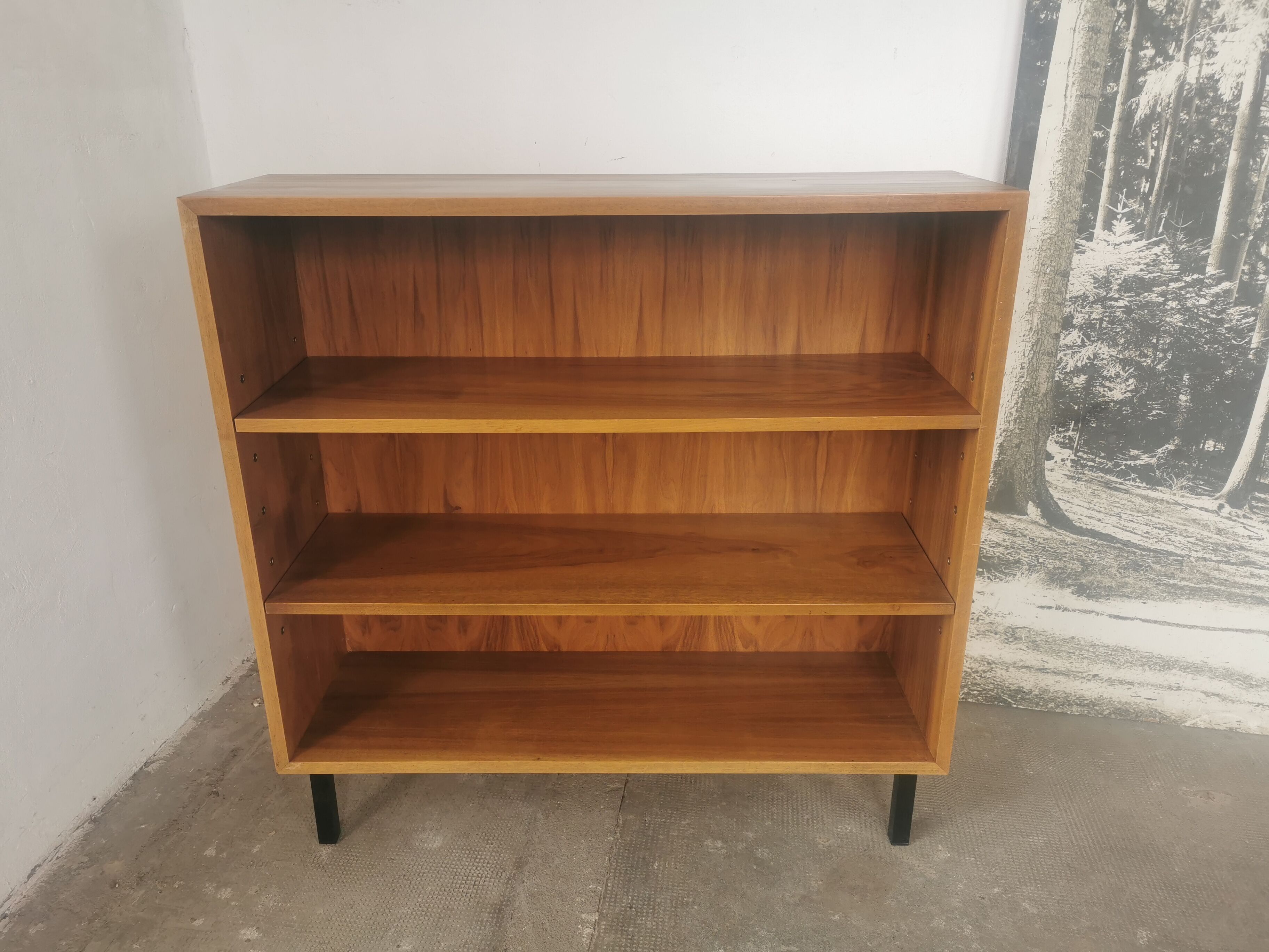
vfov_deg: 51.4
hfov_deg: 65.3
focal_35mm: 27
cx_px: 634
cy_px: 476
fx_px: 990
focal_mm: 5.56
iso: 50
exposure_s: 1/100
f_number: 1.6
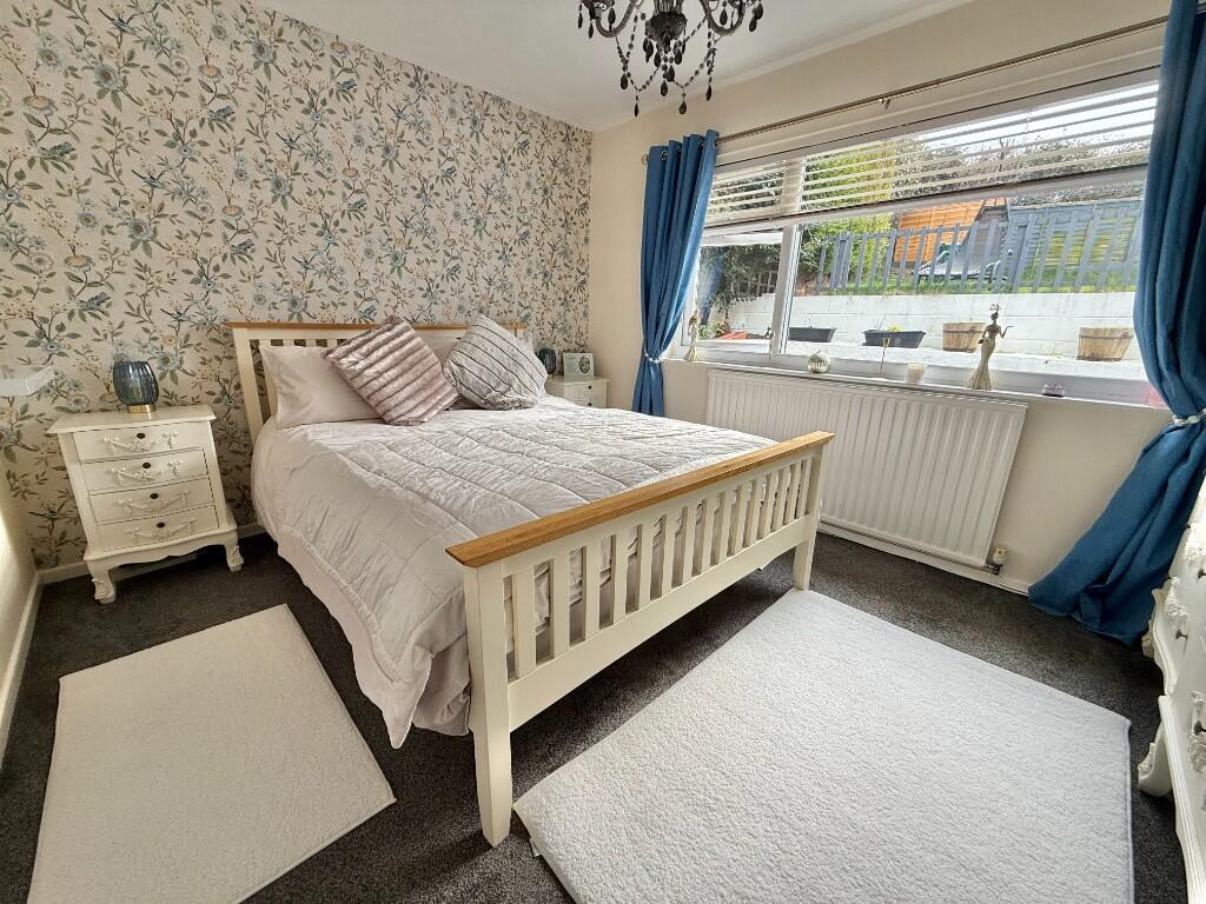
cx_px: 603
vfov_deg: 85.7
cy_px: 452
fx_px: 488
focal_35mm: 14
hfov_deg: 102.1
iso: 50
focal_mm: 2.22
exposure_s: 1/116
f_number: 2.2
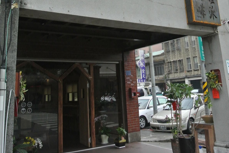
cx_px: 115
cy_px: 5
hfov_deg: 47.4
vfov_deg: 30.6
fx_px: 261
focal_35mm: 41
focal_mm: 10
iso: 800
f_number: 6.3
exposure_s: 1/640
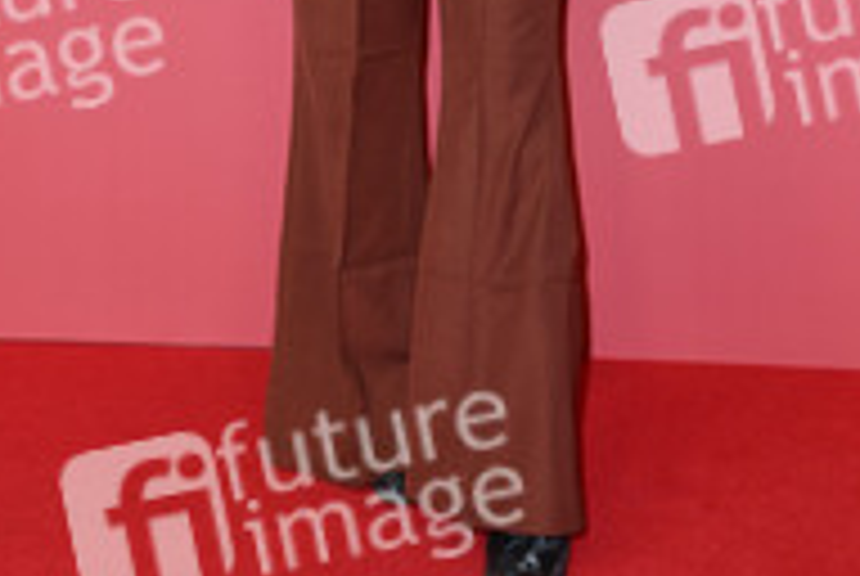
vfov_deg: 11.4
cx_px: 423
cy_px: -176
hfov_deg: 17.5
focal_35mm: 117
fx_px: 2799
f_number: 5.6
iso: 640
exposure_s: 1/200
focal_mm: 56
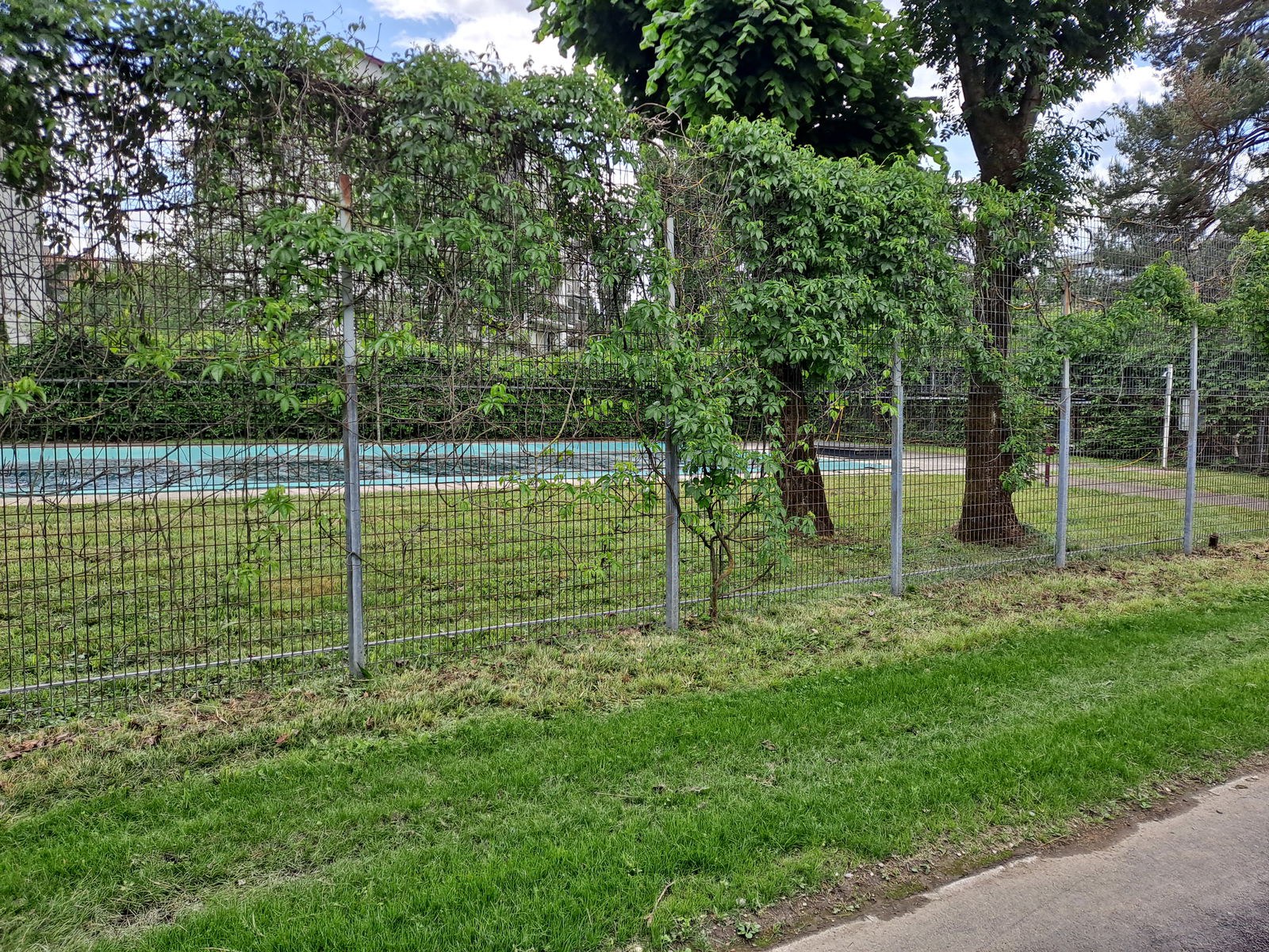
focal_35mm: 25
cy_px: 476
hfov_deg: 69.4
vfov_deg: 54.9
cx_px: 634
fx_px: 916
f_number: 2
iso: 32
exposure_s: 1/843
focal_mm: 4.6
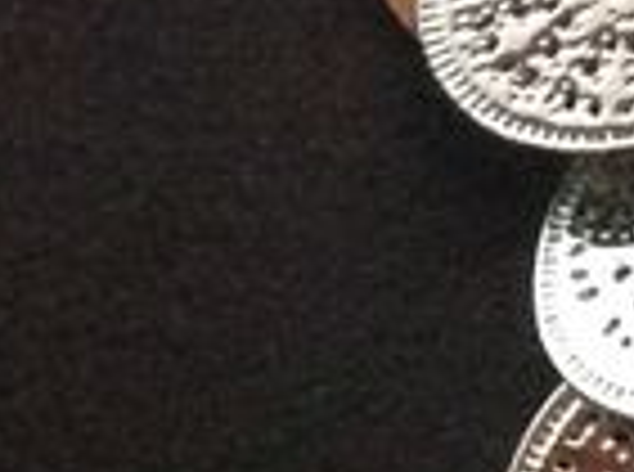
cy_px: -16
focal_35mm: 249
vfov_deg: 5.9
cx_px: -112
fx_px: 4549
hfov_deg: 7.9
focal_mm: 4.28
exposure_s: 1/15
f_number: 2.4
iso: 800
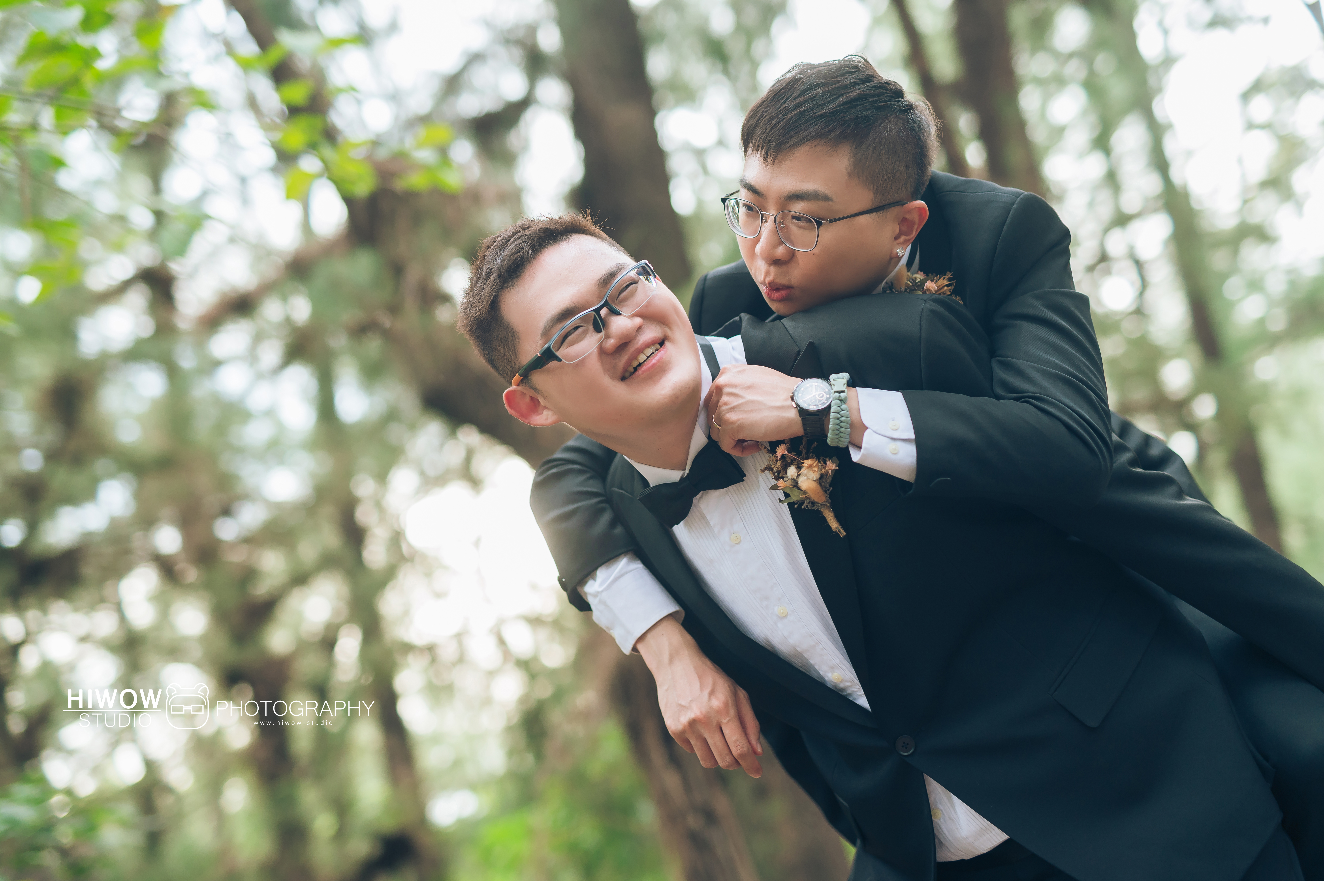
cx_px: 662
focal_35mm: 50
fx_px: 1838
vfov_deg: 27.0
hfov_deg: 39.6
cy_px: 440
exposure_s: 1/125
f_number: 2
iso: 320
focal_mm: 50
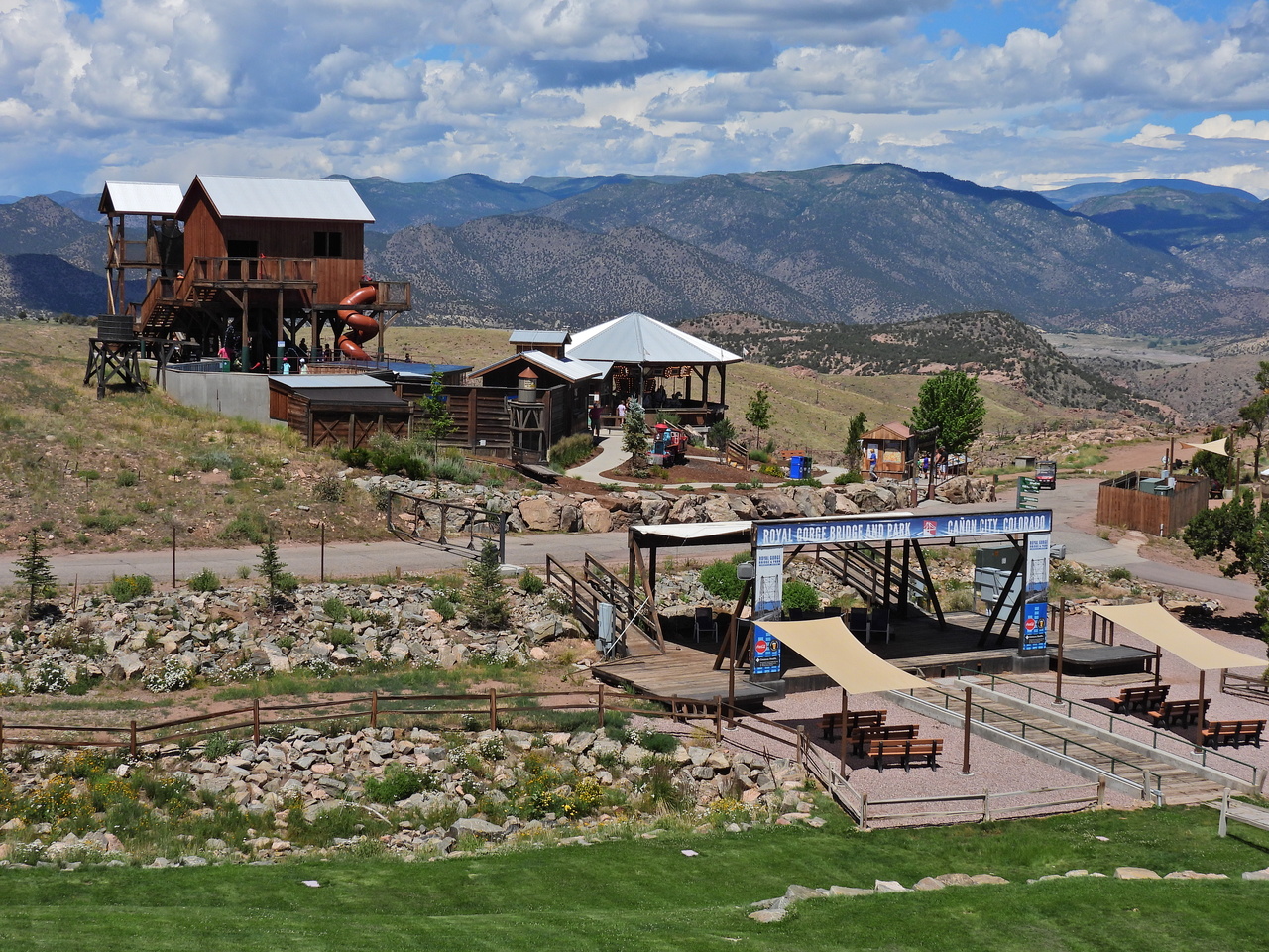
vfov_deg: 26.6
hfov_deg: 34.9
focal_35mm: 55
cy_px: 476
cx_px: 634
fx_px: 2016
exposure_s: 1/2000
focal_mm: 9.8
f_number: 4.5
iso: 100
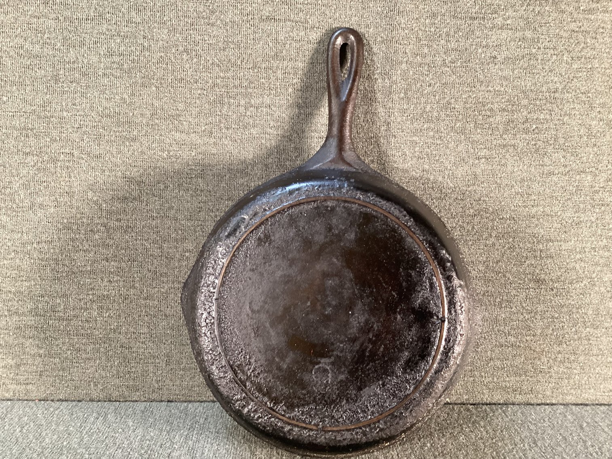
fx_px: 548
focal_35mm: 31
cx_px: 306
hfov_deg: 58.3
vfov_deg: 45.4
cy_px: 230
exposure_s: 1/40
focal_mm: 3.3
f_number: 2.4
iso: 250
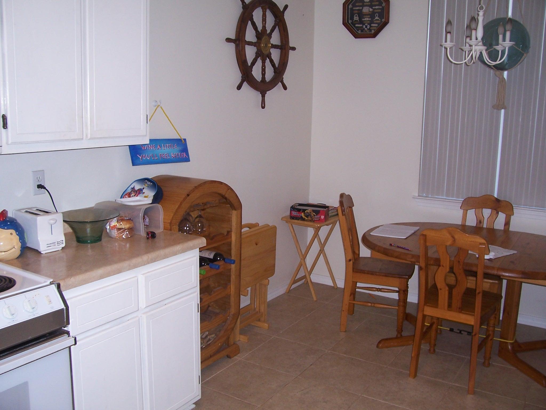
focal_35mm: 34
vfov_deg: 41.8
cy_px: 205
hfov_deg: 54.0
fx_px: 536
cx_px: 273
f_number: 2.7
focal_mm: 5.6
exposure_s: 1/60
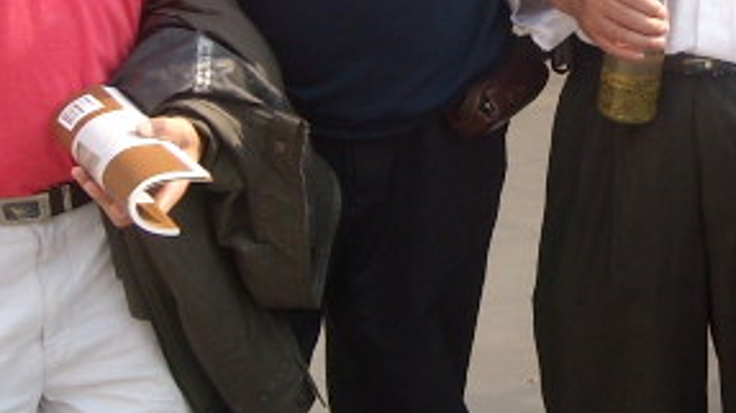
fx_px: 2652
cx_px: 685
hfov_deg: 15.6
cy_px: -23
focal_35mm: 136
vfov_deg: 8.8
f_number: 2.8
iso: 64
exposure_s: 1/384
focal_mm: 5.7
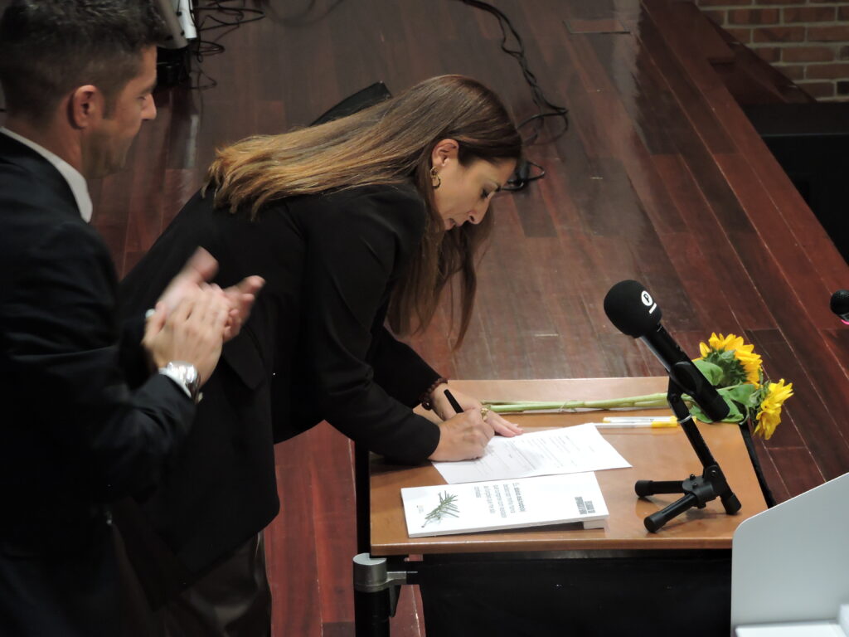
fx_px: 3311
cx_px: 424
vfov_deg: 11.0
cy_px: 318
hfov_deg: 14.6
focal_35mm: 135
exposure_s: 1/30
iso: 800
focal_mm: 24.1
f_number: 4.3
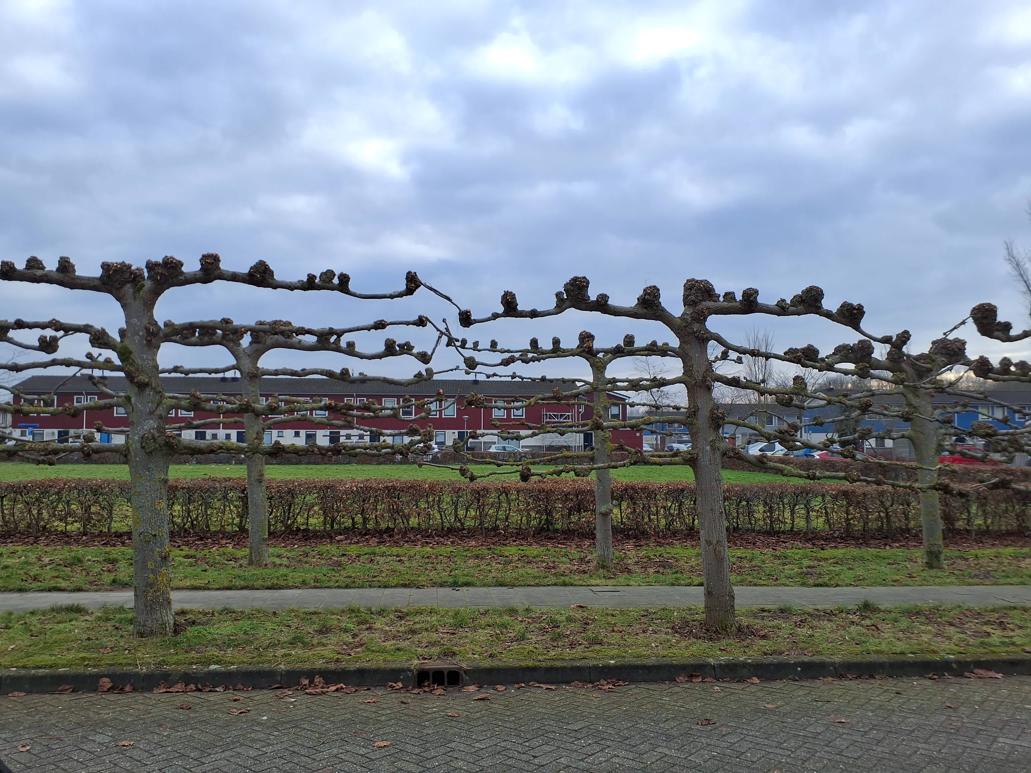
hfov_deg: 65.3
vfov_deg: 51.4
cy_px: 386
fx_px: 804
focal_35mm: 27
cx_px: 516
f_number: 1.9
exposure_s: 1/888
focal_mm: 3.6
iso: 40
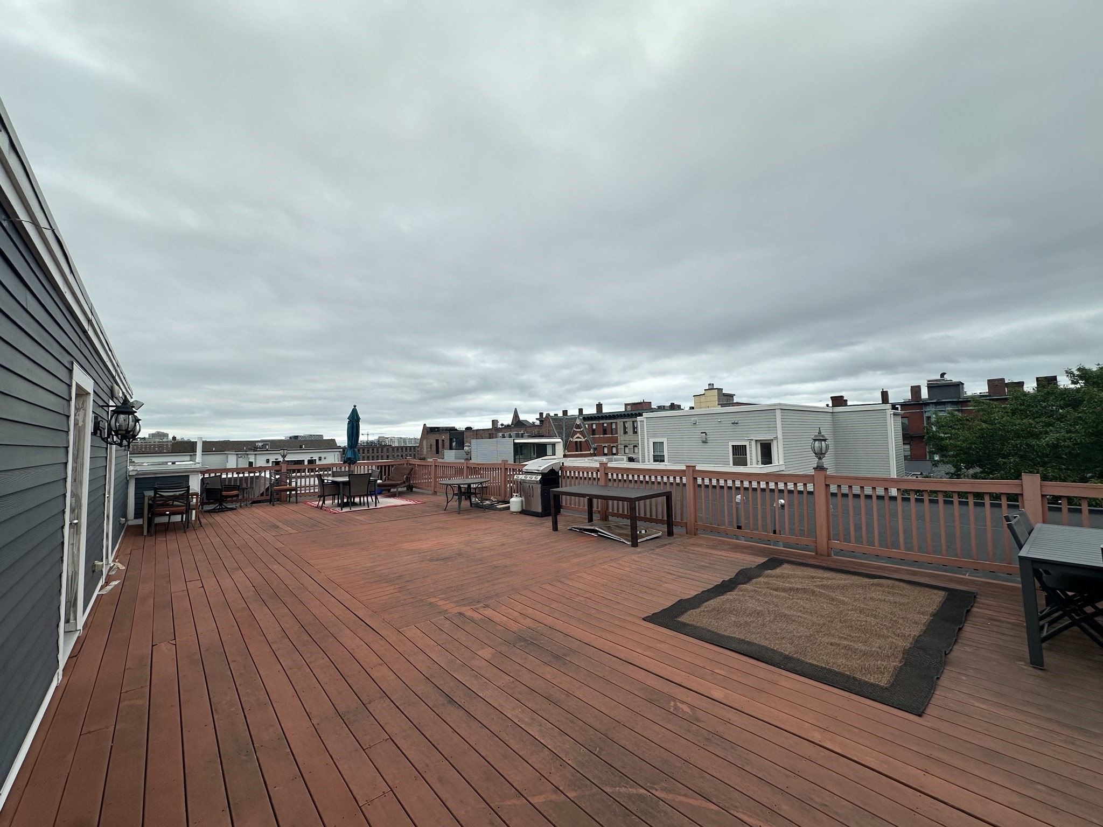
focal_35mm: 14
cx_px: 552
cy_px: 414
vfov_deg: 85.7
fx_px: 446
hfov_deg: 102.1
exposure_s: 1/1366
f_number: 2.2
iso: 50
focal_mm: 2.22
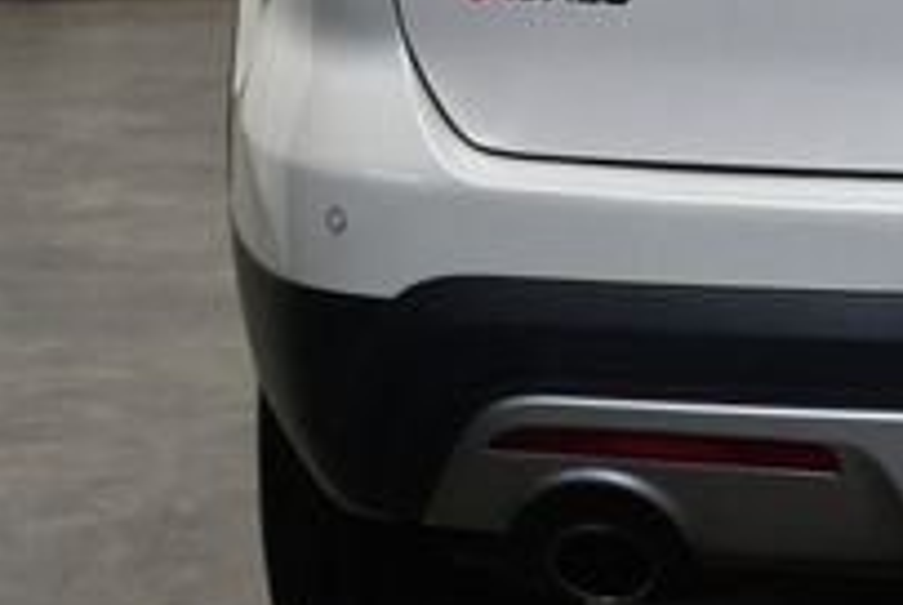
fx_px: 4898
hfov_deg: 10.2
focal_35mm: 195
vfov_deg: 7.0
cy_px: -231
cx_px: 1272
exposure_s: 1/125
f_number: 4.2
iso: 800
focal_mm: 31
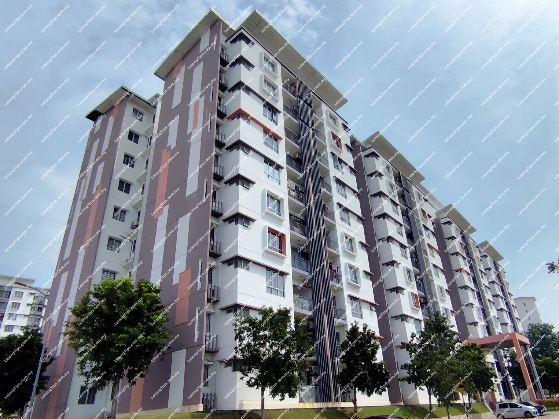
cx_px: 280
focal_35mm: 22
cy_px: 210
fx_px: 355
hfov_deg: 76.4
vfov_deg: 61.1
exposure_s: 1/3501
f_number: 2.2
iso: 50
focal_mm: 1.65
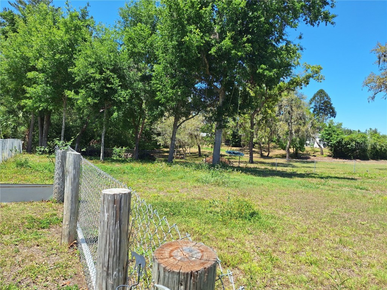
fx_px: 257
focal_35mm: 23
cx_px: 194
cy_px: 145
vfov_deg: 58.9
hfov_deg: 73.9
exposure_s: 1/2128
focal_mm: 5.54
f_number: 1.8
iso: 40
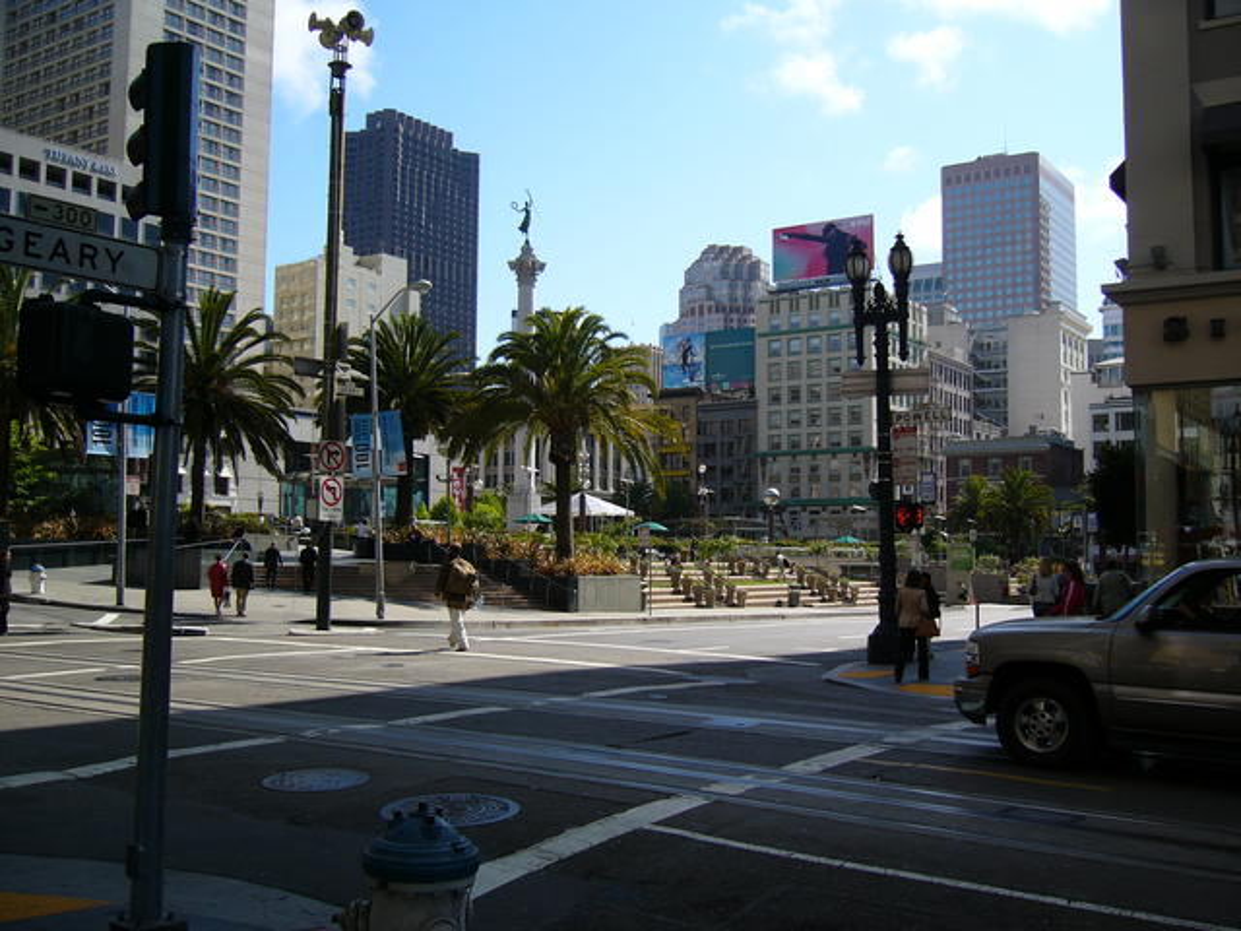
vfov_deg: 40.7
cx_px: 620
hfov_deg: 52.6
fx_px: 1255
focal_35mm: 35
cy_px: 466
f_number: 2.8
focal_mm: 5.8
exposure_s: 1/1000
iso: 50
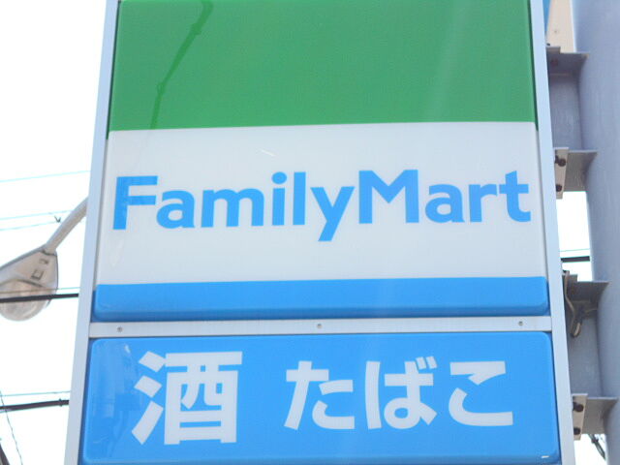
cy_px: 232
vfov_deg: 13.1
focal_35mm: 113
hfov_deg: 17.4
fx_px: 2024
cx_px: 310
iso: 80
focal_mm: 20.1
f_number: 6
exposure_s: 1/125
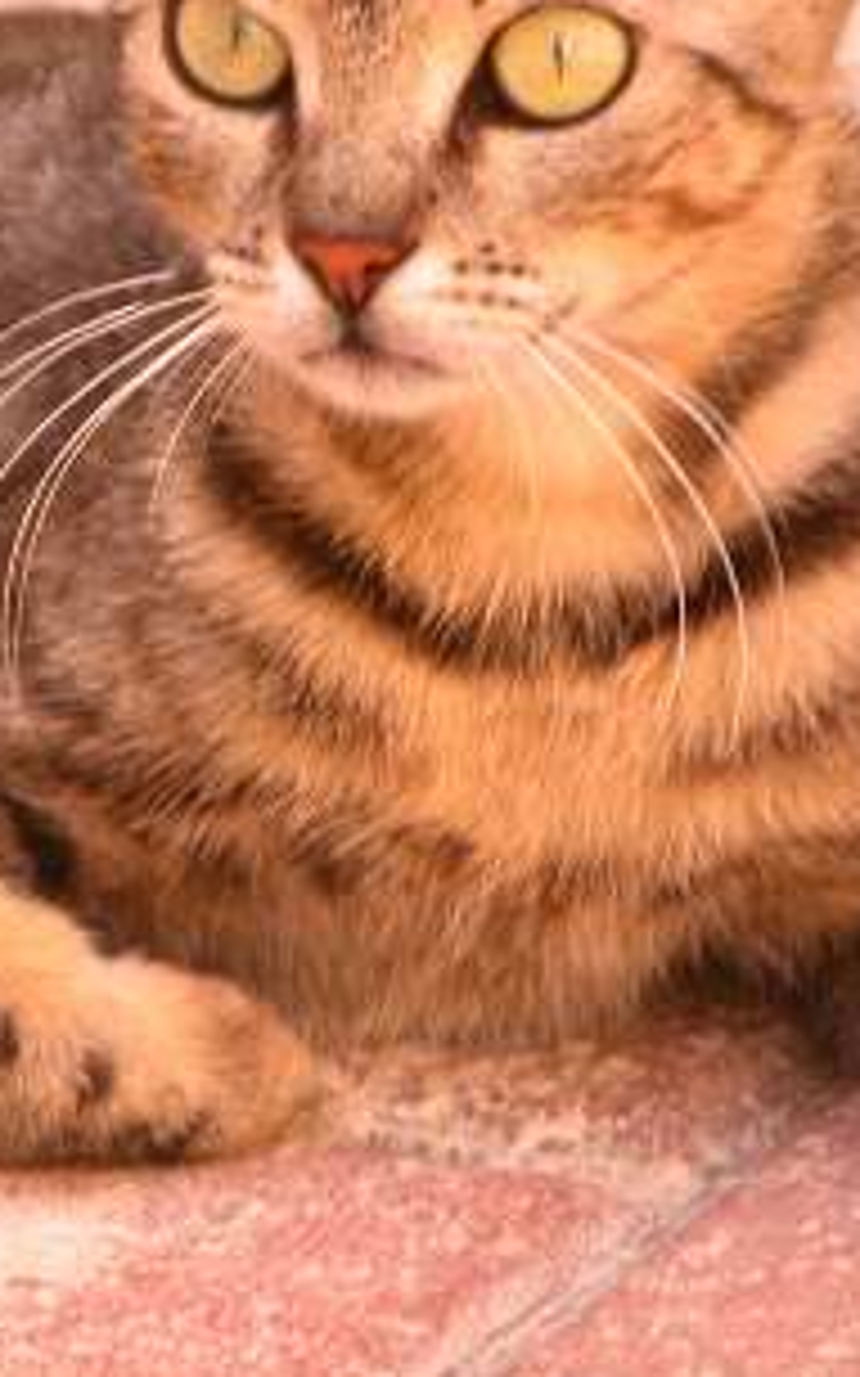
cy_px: 428
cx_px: -104
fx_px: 23310
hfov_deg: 2.1
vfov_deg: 3.4
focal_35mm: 621
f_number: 4.2
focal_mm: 71.2
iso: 100
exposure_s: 1/105
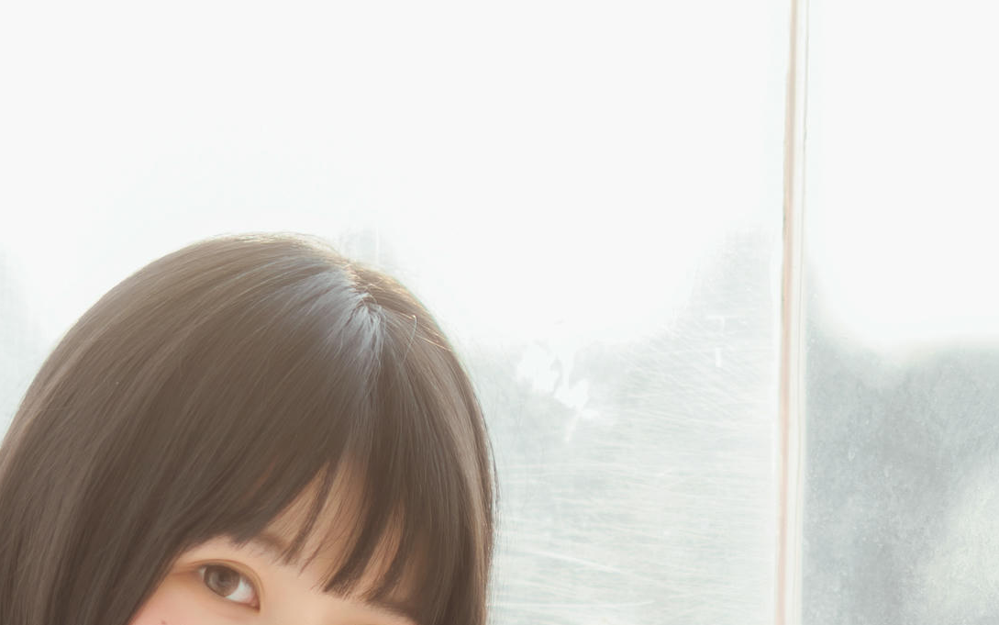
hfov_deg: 11.3
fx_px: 5065
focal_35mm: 186
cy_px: 1120
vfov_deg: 6.9
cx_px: 648
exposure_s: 1/400
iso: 100
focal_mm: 50
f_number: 1.4
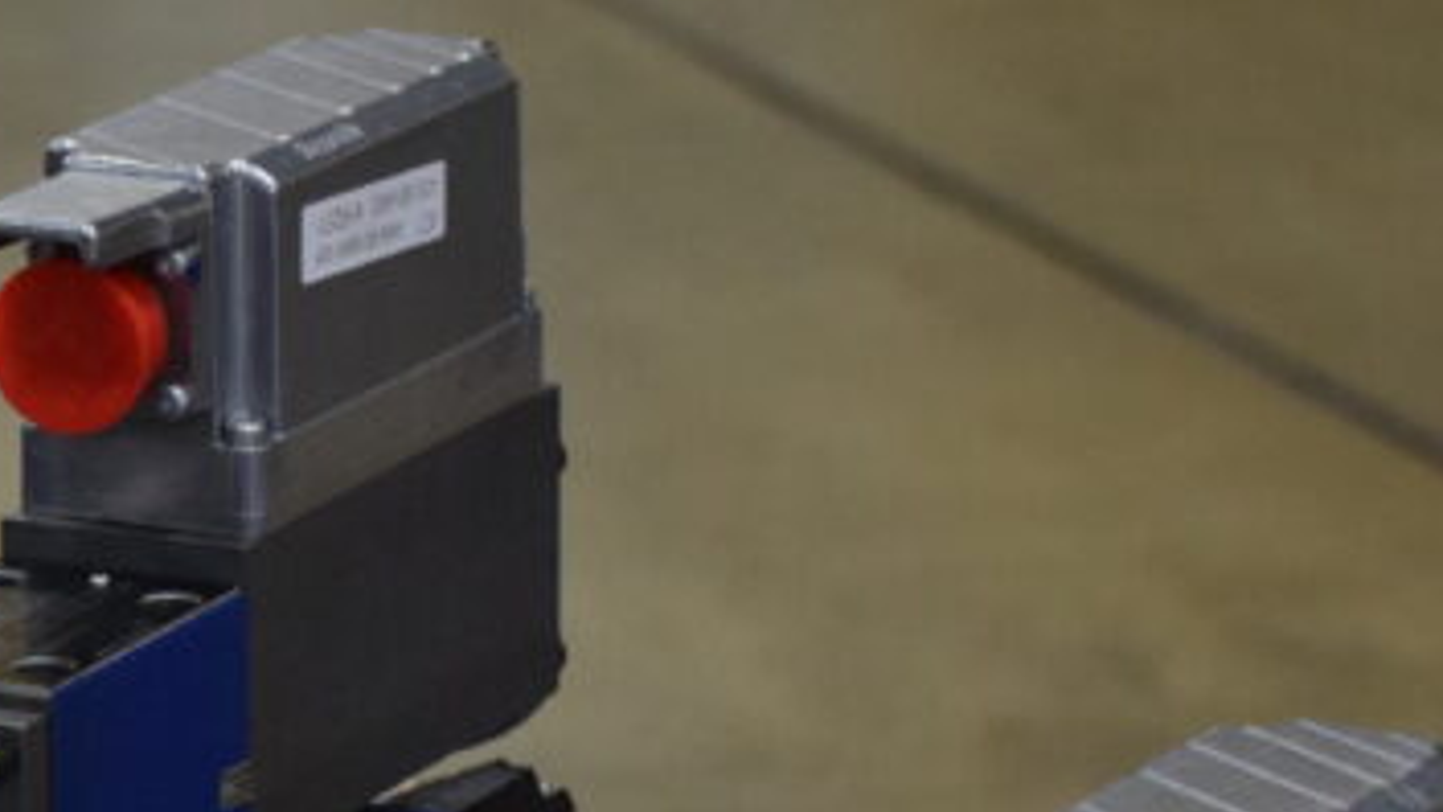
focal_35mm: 217
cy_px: 894
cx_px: -521
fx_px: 8303
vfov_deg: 5.6
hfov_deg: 9.7
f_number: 4.2
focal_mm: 38
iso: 1250
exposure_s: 1/50
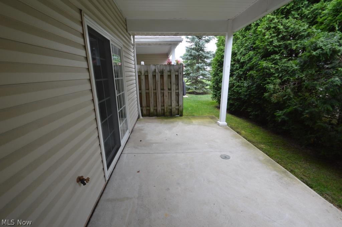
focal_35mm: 15
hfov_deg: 100.4
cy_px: 114
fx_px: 142
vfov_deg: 77.2
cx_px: 171
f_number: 5.6
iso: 400
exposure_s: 1/125
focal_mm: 10
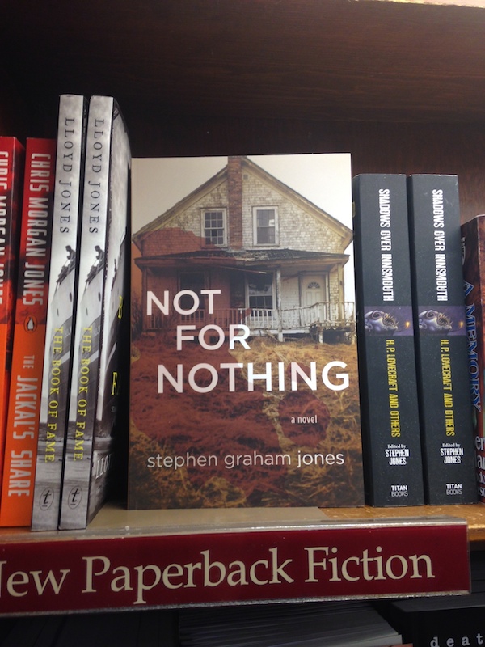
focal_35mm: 33
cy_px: 324
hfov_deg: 42.9
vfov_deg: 55.4
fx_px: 616
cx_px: 242
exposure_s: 1/40
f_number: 2.4
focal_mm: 4.12
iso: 50
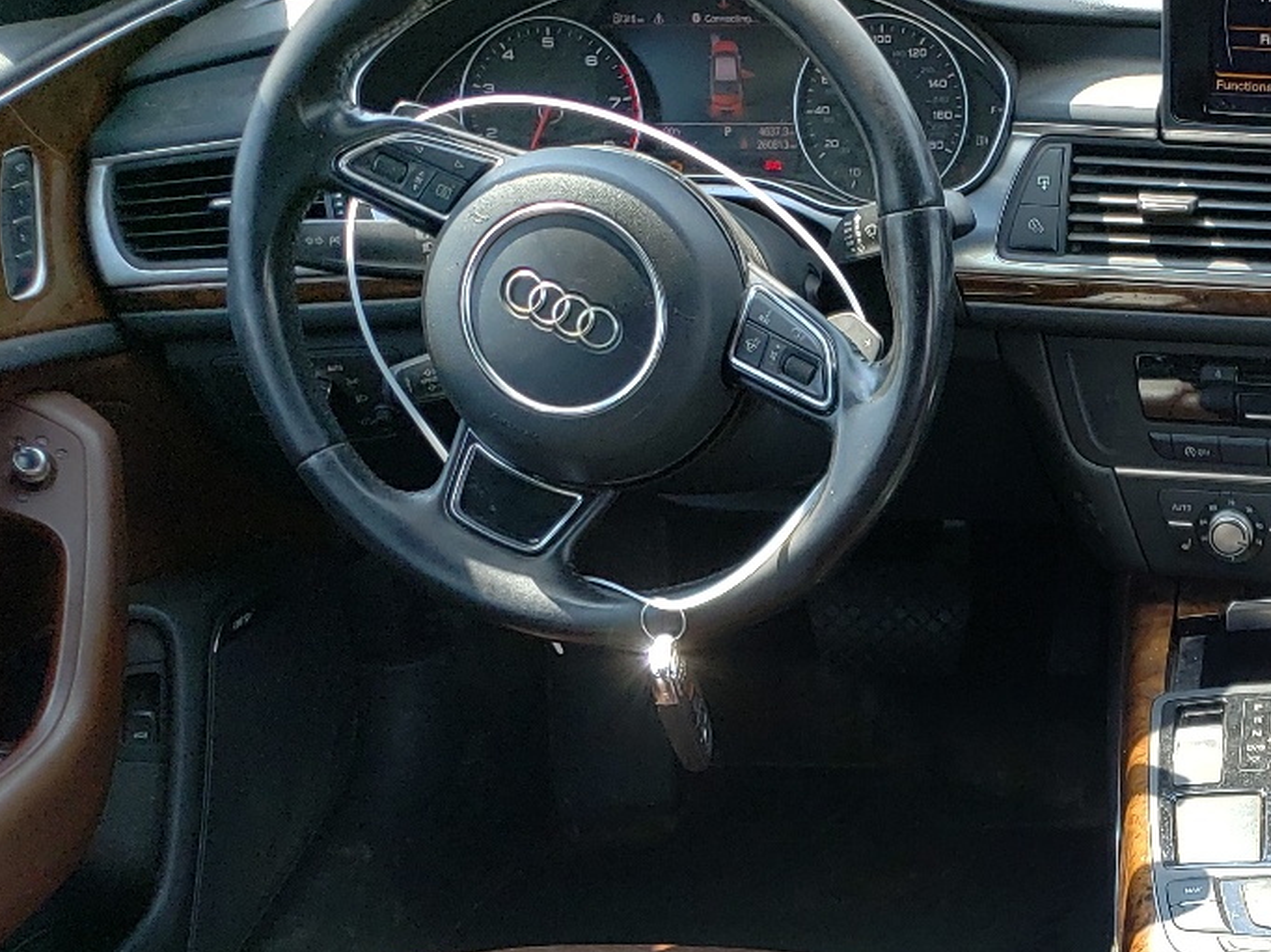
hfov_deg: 29.7
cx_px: 1245
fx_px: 2239
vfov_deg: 22.8
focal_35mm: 61
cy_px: 1015
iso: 50
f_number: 1.5
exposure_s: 1/385
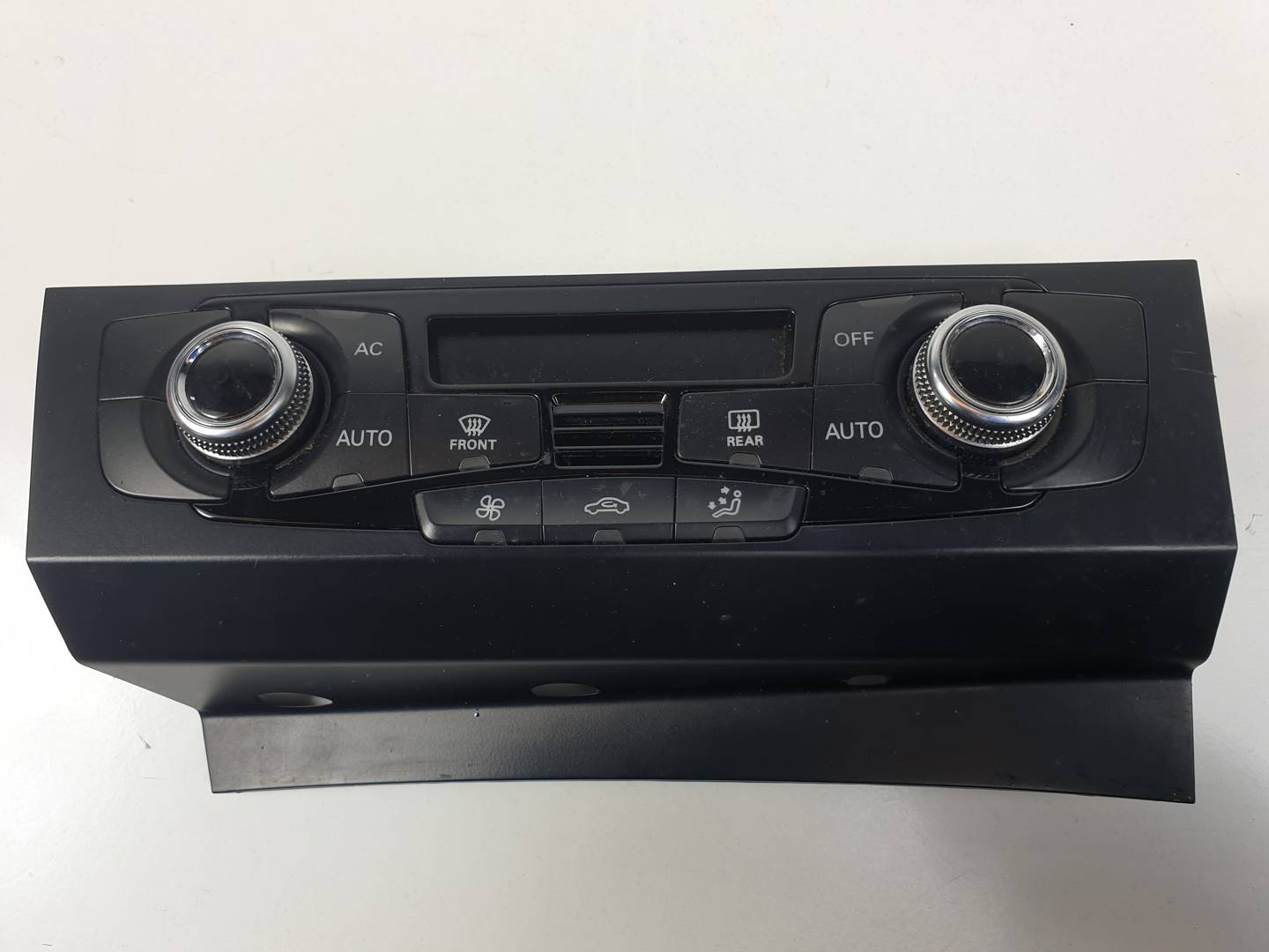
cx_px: 634
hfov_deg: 67.3
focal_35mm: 26
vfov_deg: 53.1
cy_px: 476
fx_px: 953
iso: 50
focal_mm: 4.3
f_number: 2.4
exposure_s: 1/123
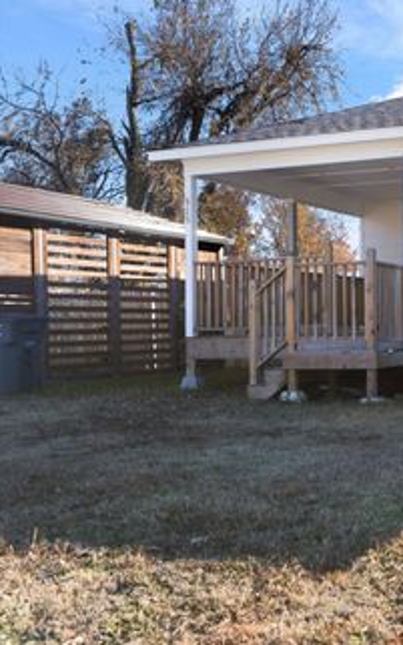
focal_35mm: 49
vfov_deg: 41.1
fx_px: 862
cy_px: 317
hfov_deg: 23.7
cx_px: 497
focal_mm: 31
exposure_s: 1/40
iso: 160
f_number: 9
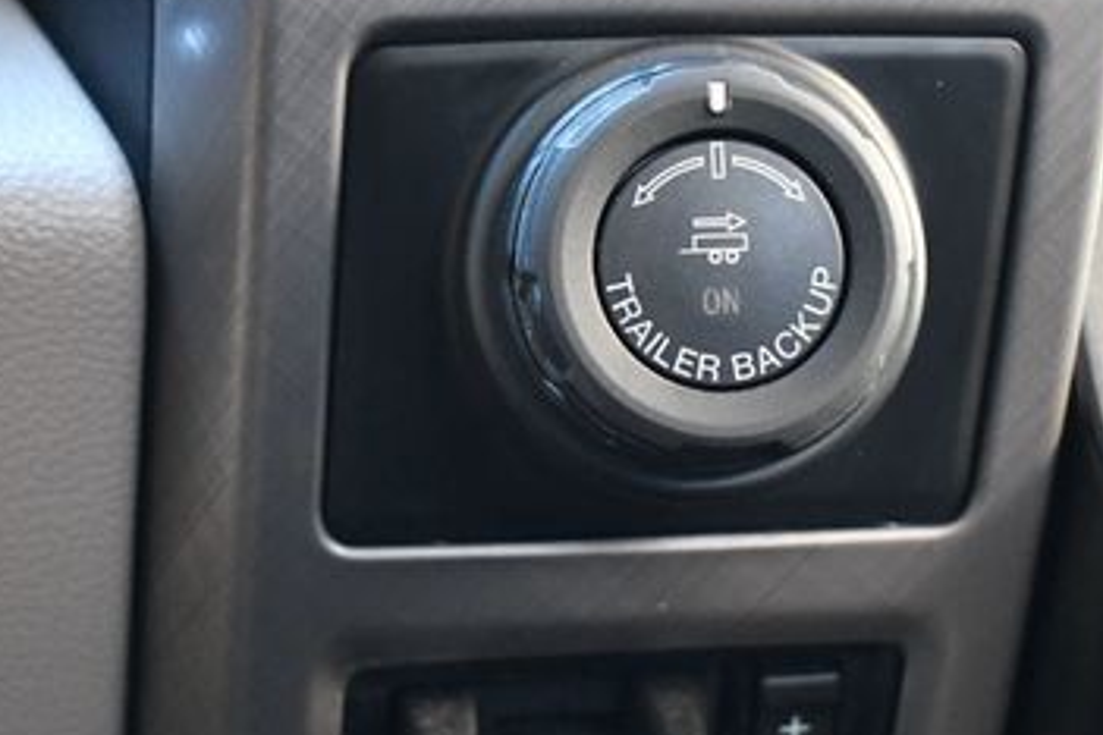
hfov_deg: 21.9
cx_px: 632
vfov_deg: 14.7
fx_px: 2849
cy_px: 471
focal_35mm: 93
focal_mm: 34
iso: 4000
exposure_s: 1/60
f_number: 4.5
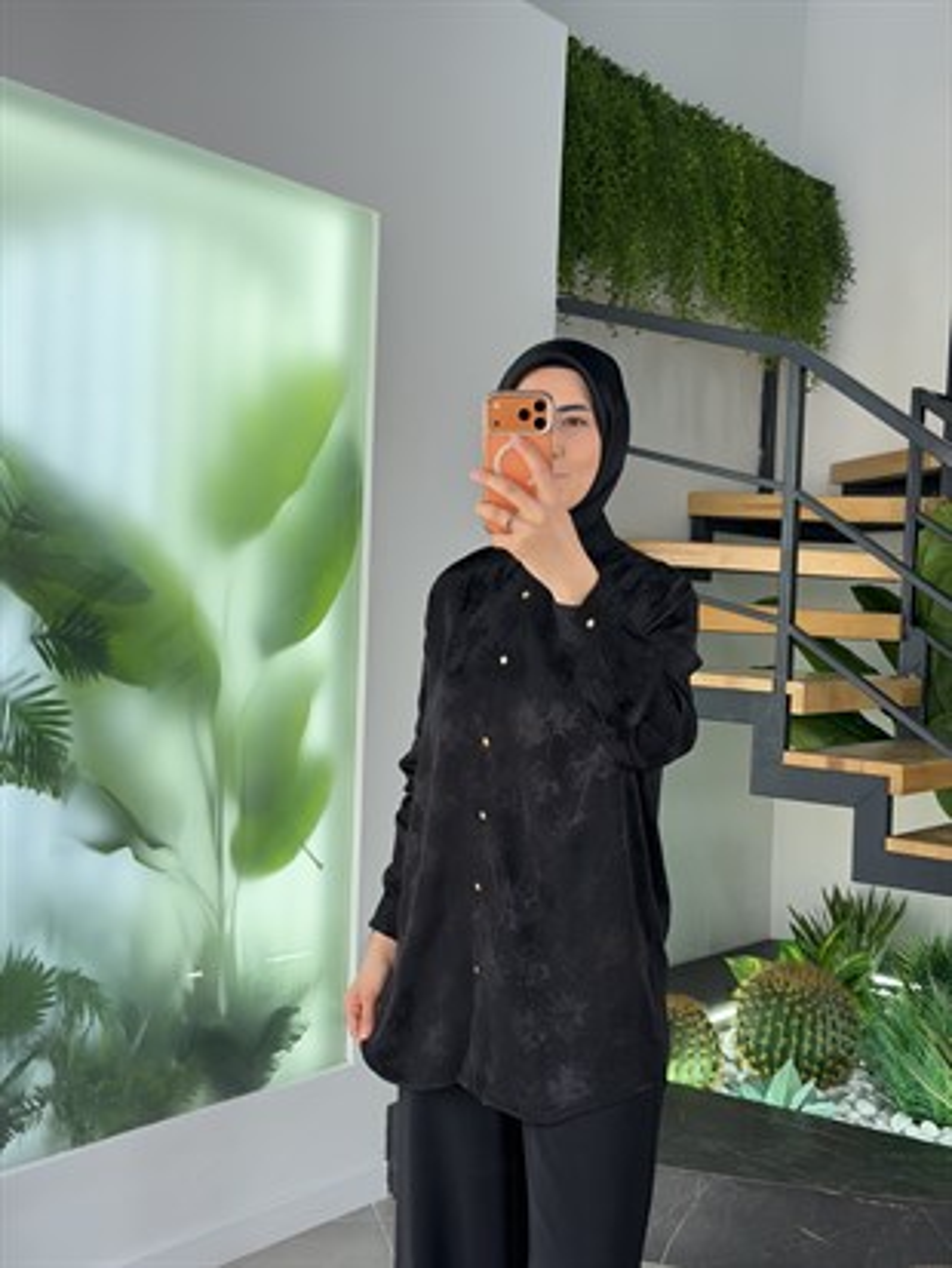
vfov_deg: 39.6
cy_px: 634
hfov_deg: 30.3
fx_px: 1759
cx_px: 476
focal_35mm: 48
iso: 100
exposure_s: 1/198
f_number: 1.78
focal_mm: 6.76
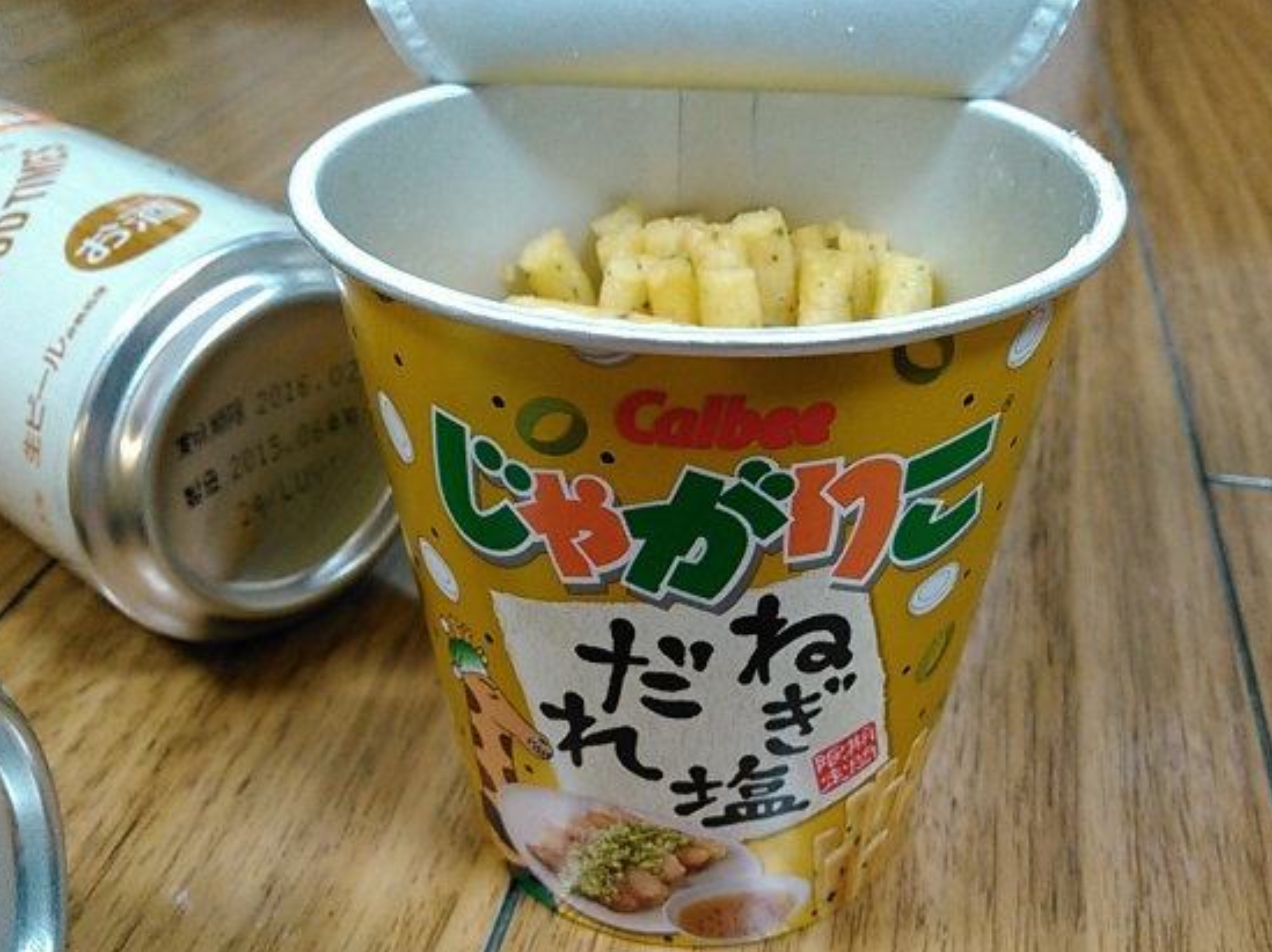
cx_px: 690
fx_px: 1285
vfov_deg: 40.6
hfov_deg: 52.6
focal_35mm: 35
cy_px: 510
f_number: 2.4
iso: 500
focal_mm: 4
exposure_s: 1/15
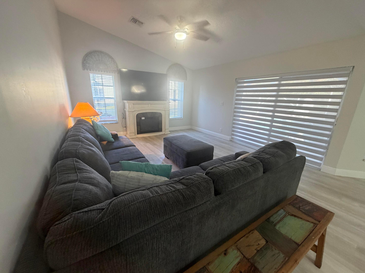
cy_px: 136
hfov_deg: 102.1
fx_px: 148
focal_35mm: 14
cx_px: 182
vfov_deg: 85.7
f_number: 2.2
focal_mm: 2.22
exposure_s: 1/60
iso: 400
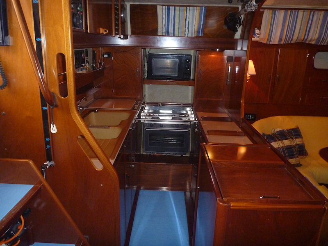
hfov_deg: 63.4
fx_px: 265
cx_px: 164
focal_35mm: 28
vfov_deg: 49.7
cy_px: 123
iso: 400
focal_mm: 4.9
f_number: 3.3
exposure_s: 1/30
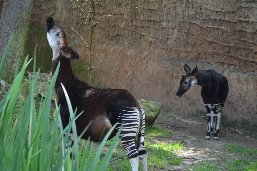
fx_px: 748
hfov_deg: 19.5
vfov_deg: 13.0
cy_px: 86
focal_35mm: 105
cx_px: 128
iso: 800
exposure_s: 1/250
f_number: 4
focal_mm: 70
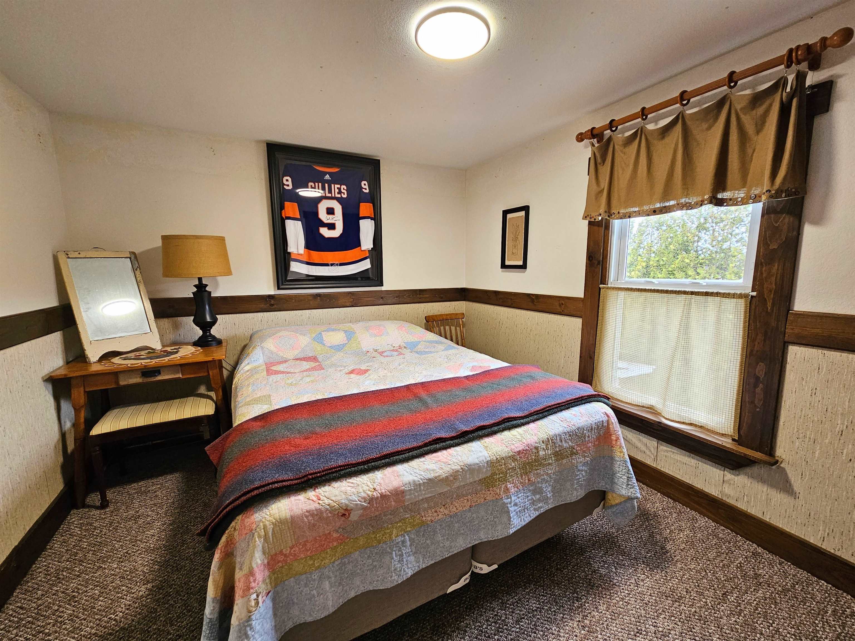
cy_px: 320
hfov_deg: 106.2
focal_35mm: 13
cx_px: 428
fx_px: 321
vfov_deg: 89.9
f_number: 2.2
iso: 160
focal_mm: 2.2
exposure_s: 1/60
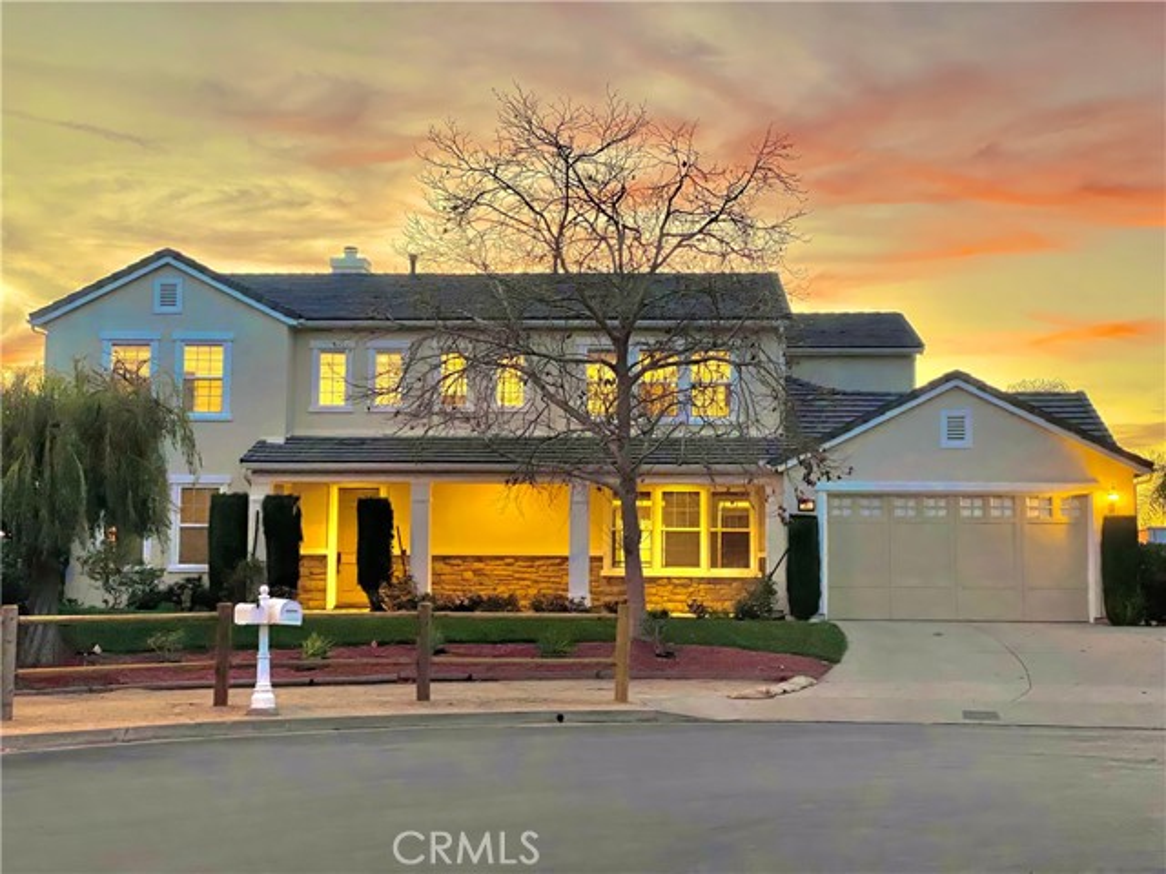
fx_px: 1752
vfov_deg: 28.0
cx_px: 583
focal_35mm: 52
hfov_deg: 36.8
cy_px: 437
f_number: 2
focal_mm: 6
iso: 100
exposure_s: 1/120
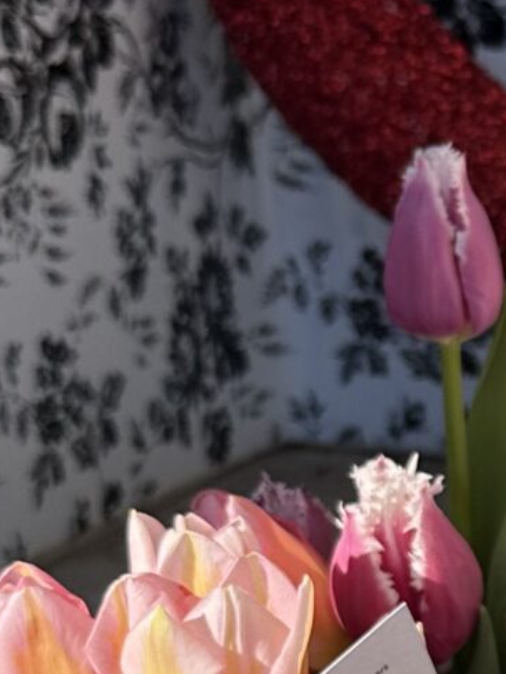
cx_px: 825
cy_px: 576
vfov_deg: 15.5
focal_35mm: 126
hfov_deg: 11.2
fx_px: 2456
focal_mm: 6.86
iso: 80
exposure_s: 1/2469
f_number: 1.78
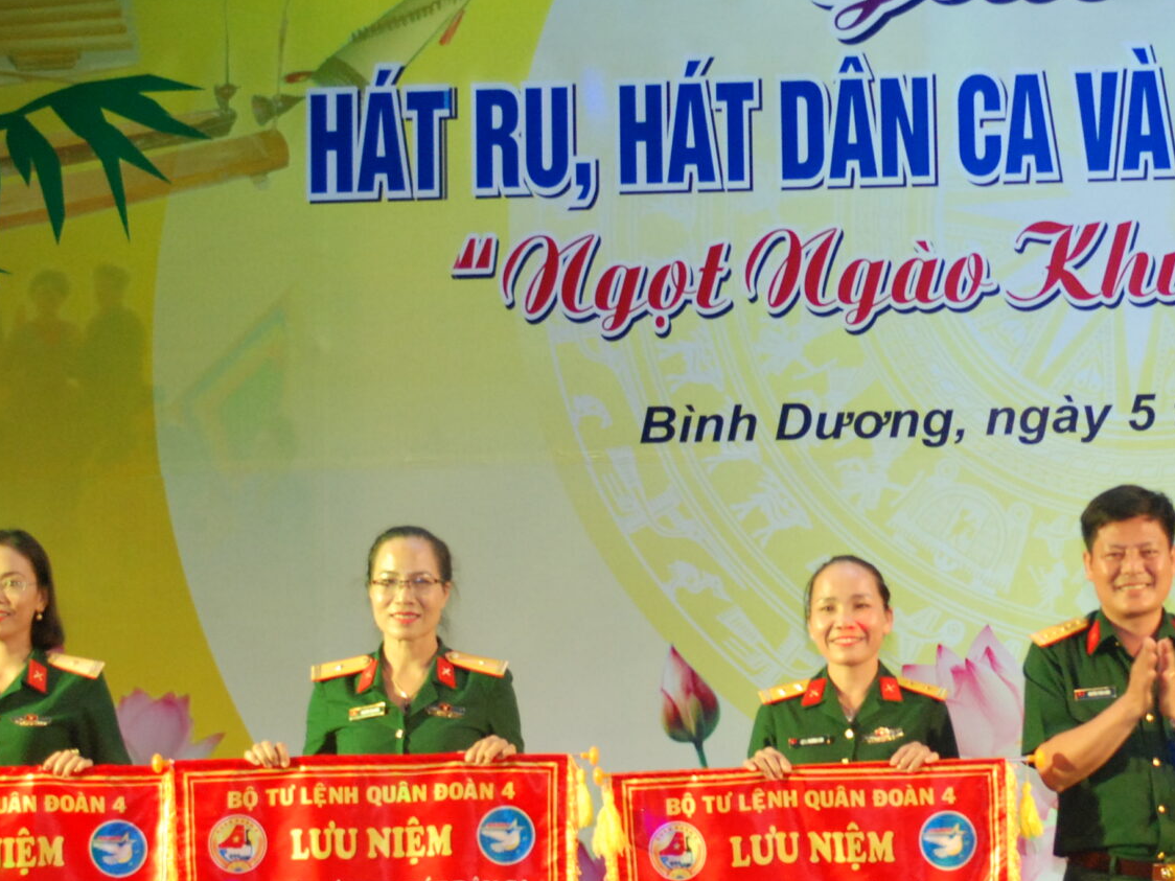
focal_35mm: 115
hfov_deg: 16.9
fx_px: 3907
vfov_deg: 12.9
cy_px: 458
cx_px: 981
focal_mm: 35
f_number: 4
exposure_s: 1/50
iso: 640
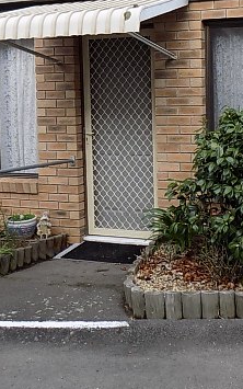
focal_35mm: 55
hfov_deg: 23.1
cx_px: 210
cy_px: 126
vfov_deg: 36.5
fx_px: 583
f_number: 3.1
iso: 80
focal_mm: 4
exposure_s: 1/320
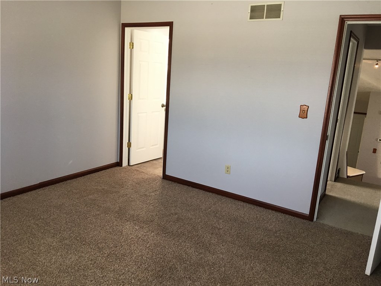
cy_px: 143
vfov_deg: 48.2
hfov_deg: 61.7
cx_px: 190
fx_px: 319
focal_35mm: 29
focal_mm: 4.15
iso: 40
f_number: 2.2
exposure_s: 1/30
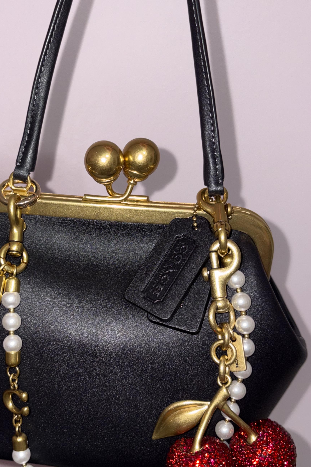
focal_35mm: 42
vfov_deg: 46.4
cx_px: 100
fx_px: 544
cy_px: 253
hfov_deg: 31.6
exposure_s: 1/38
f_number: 1.6
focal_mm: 5.96
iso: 50
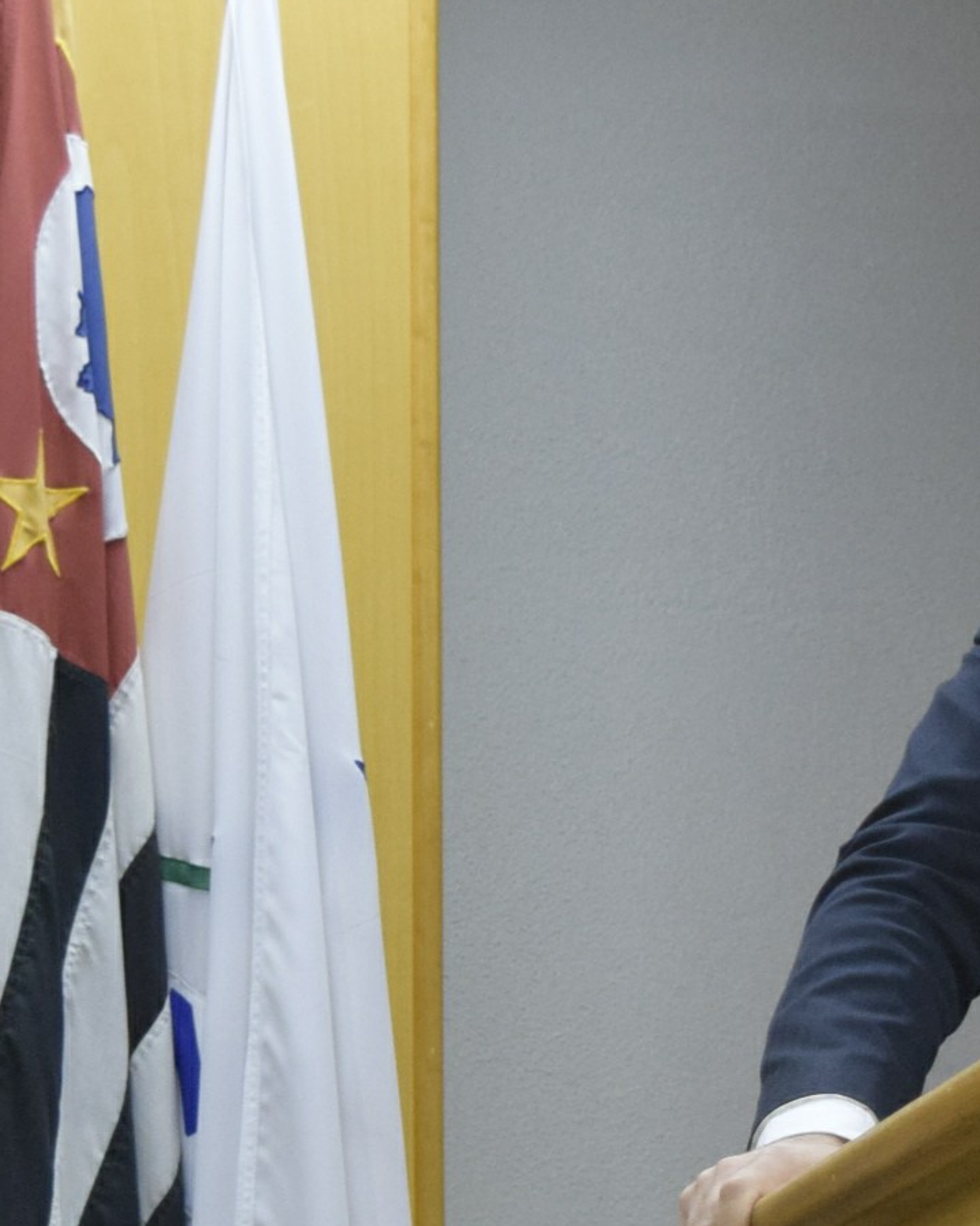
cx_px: 387
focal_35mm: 150
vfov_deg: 12.8
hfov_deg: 10.3
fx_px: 5439
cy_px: 1066
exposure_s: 1/160
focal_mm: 32
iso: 1600
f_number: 4.5
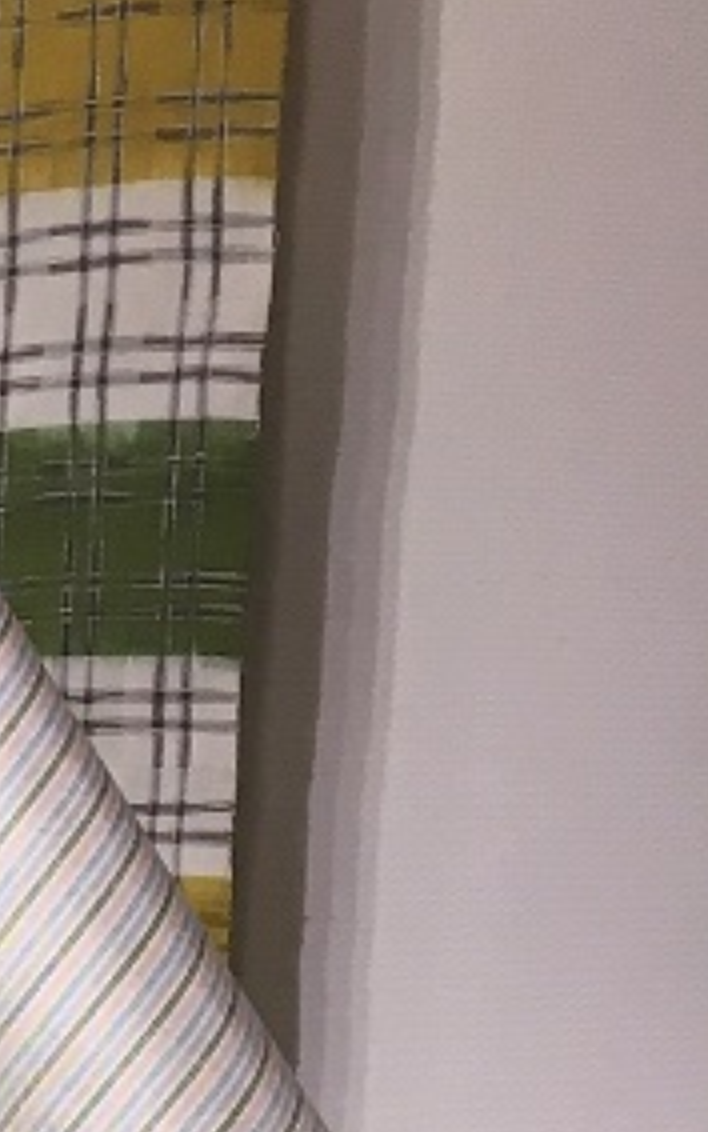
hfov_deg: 10.1
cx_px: -872
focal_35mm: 116
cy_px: 1736
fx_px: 3579
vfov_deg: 16.3
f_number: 2.2
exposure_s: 1/40
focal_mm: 4.15
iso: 25
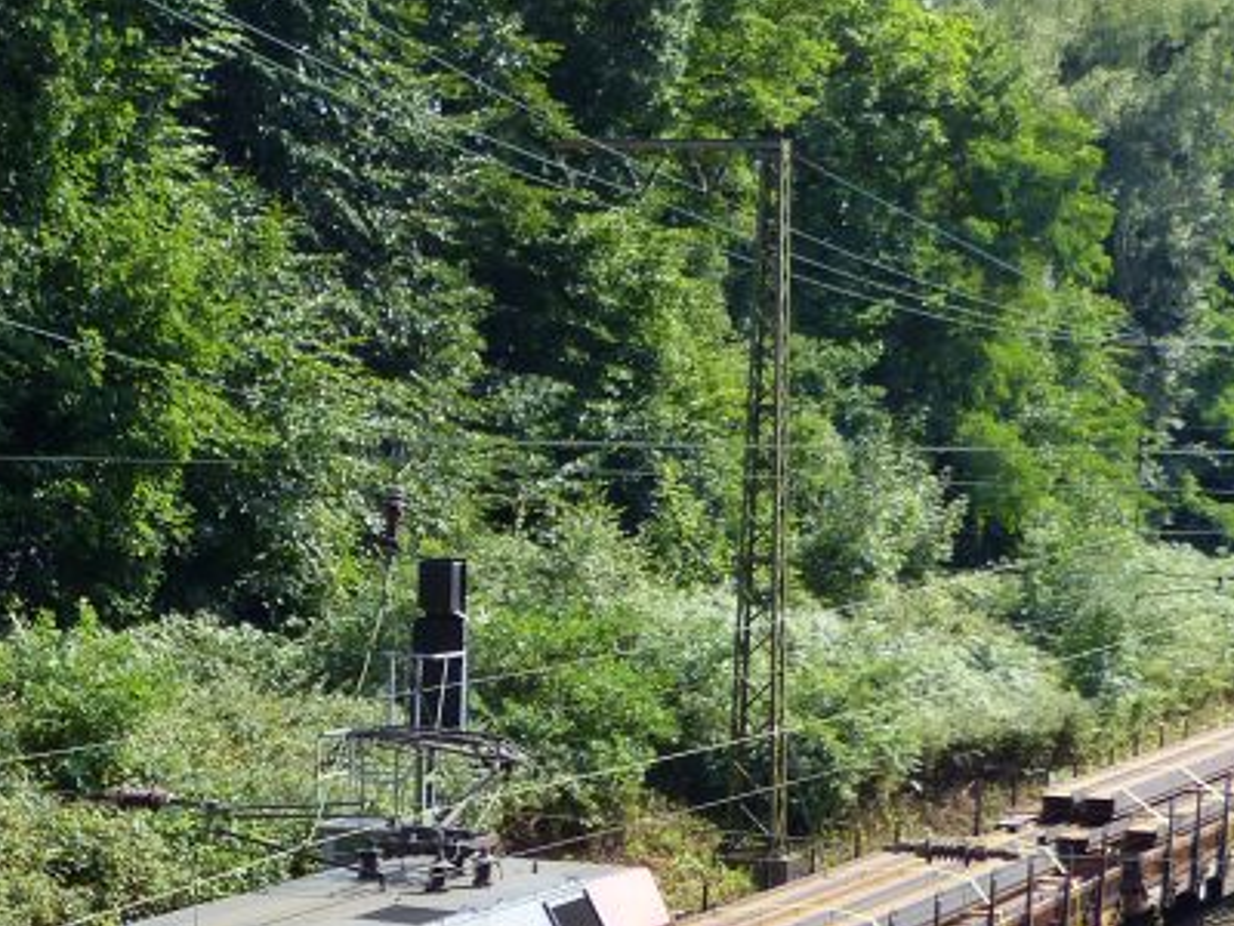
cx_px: 157
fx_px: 4171
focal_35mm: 117
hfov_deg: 16.6
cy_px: 1133
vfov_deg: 12.4
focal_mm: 7
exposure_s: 1/640
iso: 100
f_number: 2.8
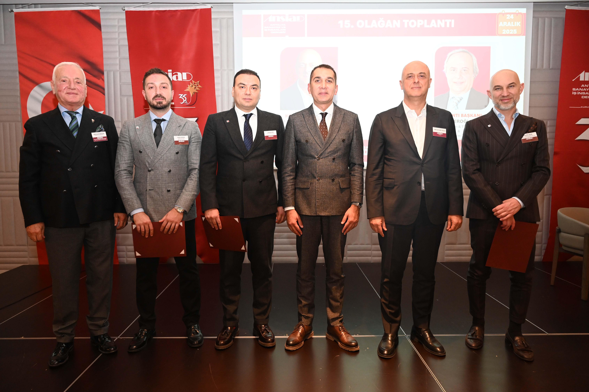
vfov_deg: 53.1
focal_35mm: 24
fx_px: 392
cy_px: 196
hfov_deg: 73.8
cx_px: 294
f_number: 5.6
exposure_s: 1/80
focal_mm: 24
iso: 3200
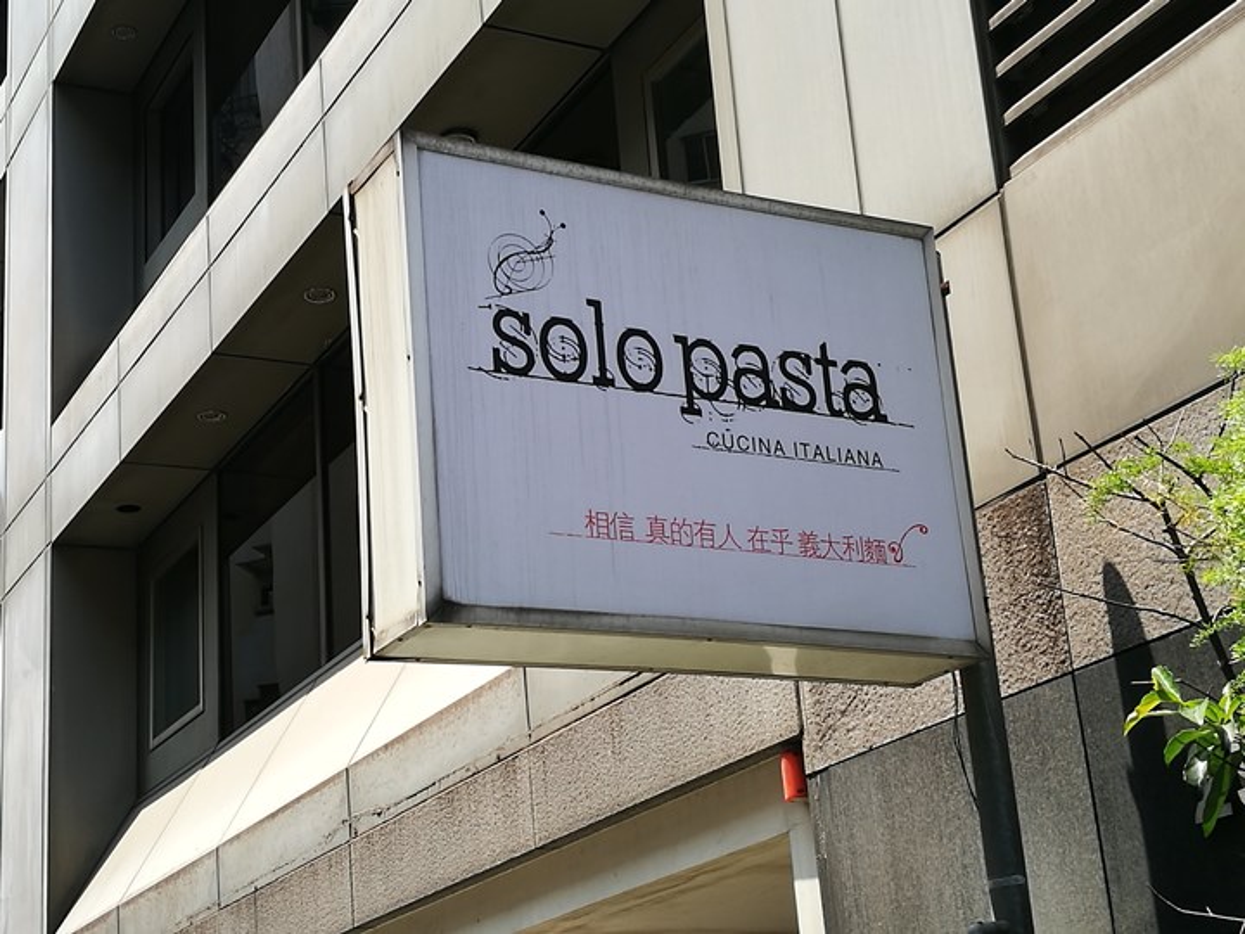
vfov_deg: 23.7
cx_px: 622
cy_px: 467
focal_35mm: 62
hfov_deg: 31.2
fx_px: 2230
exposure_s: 1/440
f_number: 2.2
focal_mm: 4.5
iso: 50
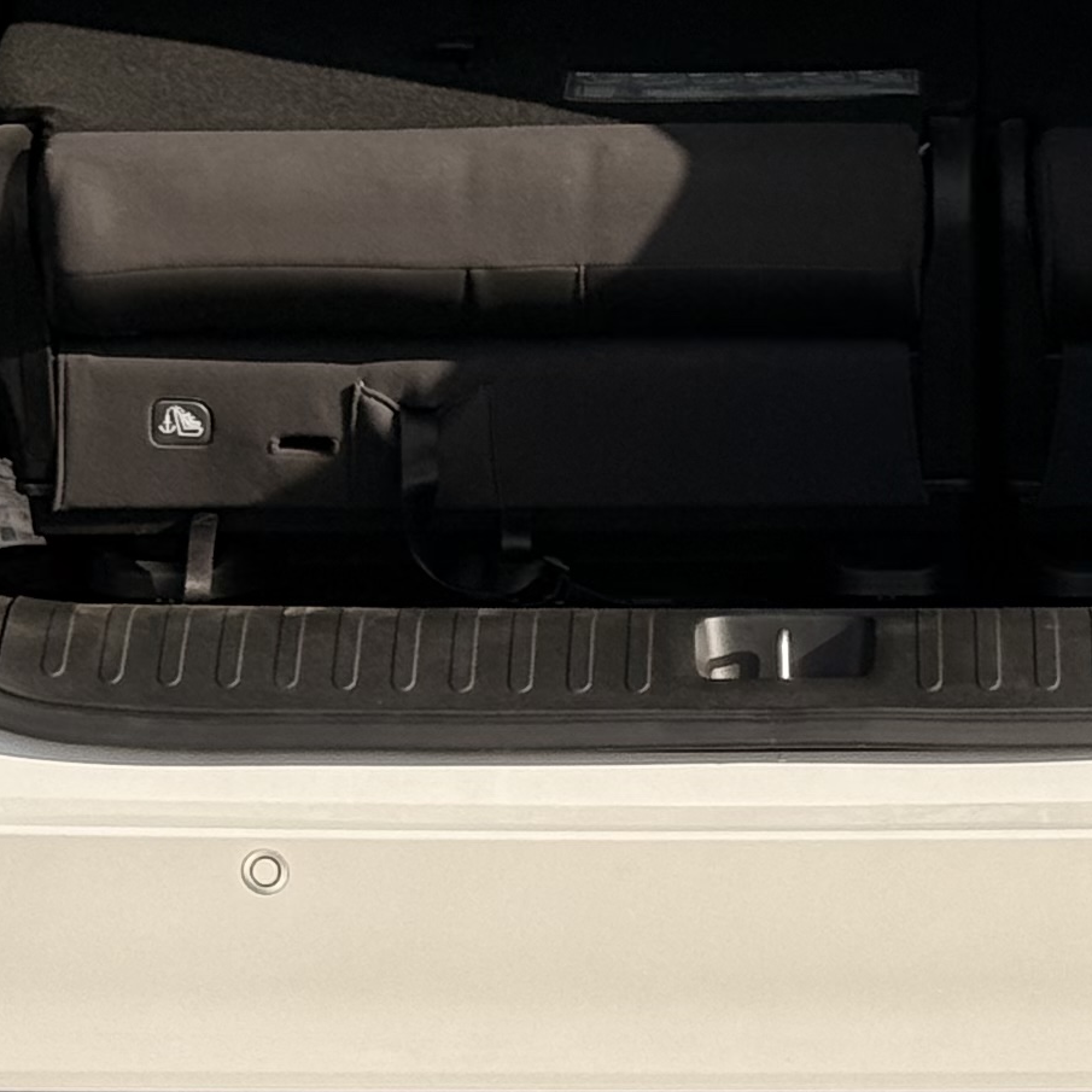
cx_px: 729
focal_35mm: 189
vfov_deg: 9.2
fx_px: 6745
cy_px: -145
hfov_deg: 9.2
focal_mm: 6.76
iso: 64
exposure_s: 1/3534
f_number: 1.78
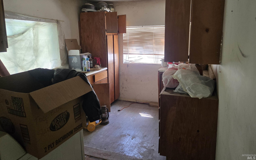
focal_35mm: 25
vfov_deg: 49.0
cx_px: 130
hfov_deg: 72.5
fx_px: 174
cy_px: 66
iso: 250
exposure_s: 1/120
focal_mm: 5.4
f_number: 1.8
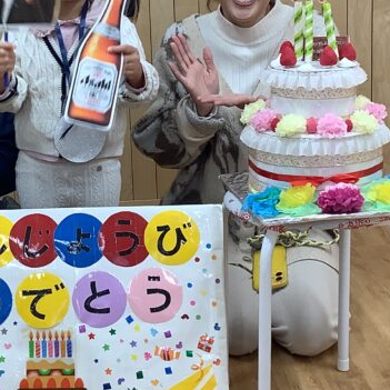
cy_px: 118
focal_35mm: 80
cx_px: 90
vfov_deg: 21.5
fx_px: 1020
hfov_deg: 21.4
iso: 64
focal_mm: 3.3
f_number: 2.4
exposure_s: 1/50
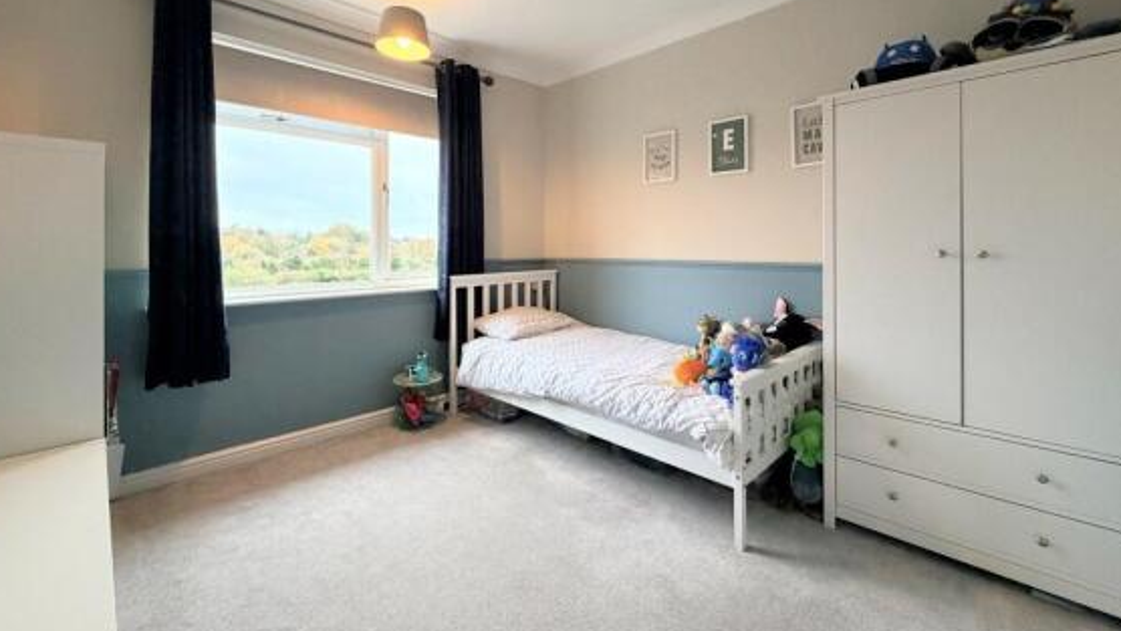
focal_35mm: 16
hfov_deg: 99.4
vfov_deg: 66.4
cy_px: 247
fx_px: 476
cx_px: 562
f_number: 2.2
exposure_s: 1/100
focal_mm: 2.22
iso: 320
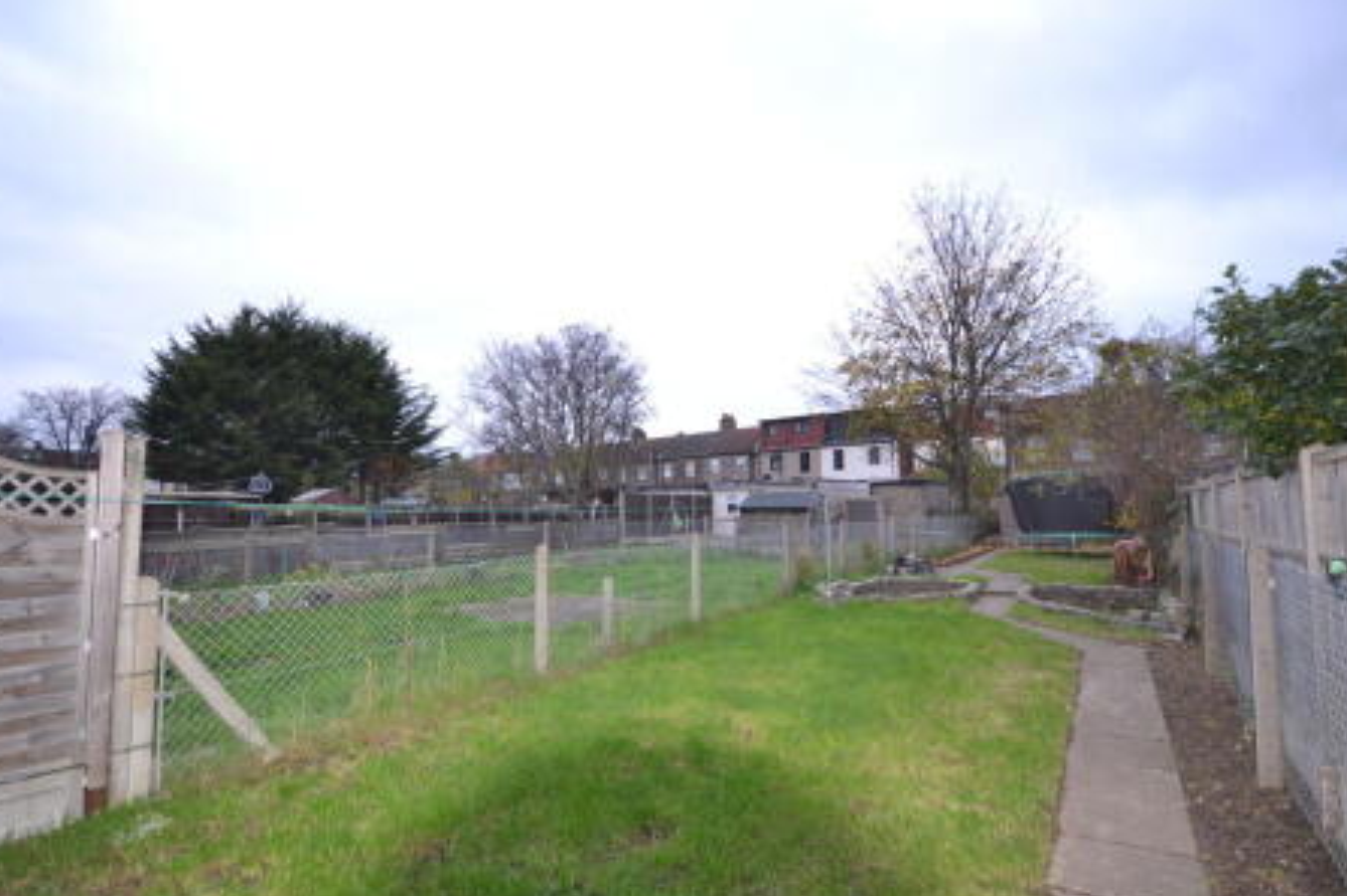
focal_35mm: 16
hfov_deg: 96.7
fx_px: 598
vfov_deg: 73.6
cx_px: 649
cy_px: 472
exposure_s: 1/60
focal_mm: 10
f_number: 4
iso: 720
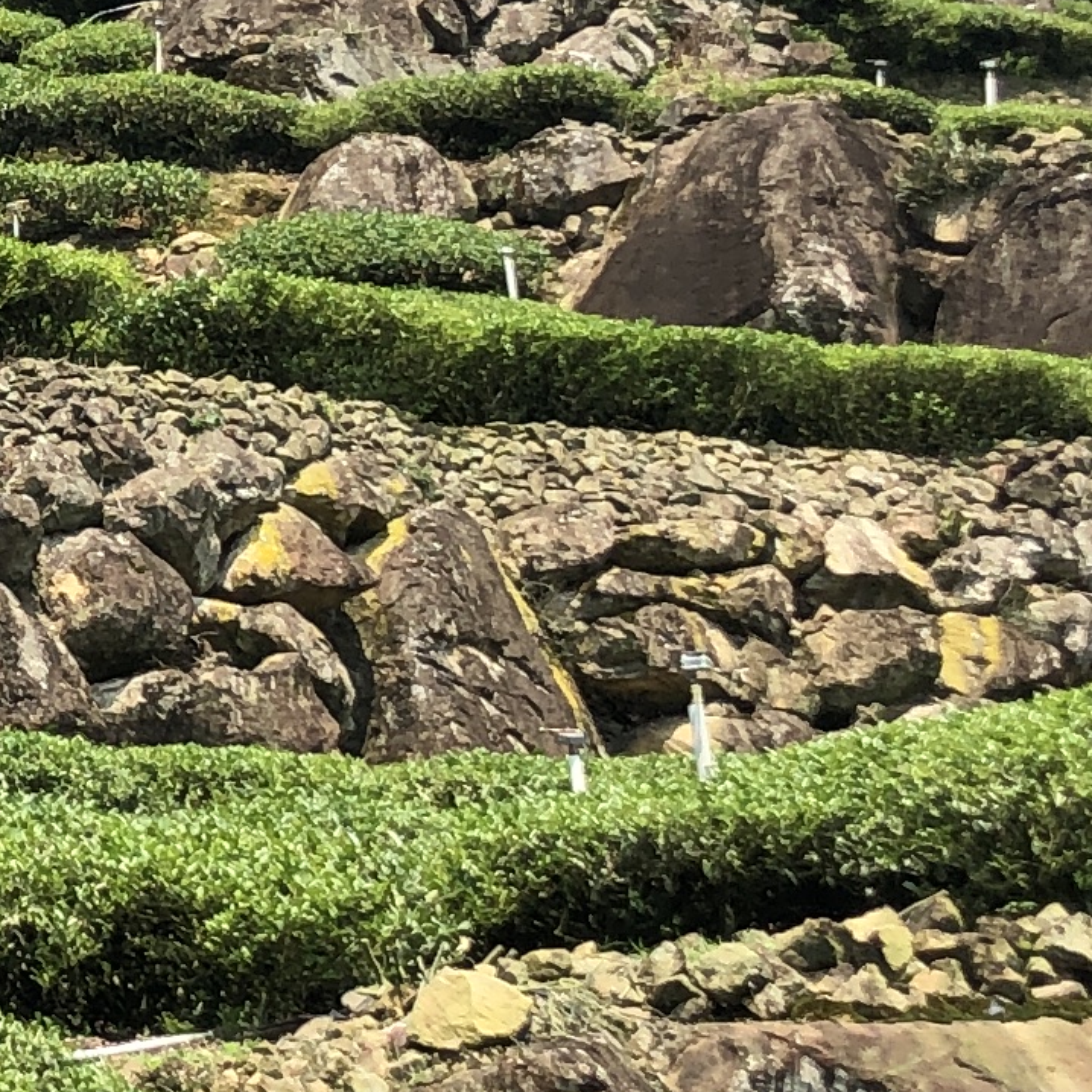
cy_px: 395
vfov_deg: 12.5
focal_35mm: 139
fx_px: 4961
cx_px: -561
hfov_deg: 12.0
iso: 20
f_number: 1.8
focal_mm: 3.99
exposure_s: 1/774
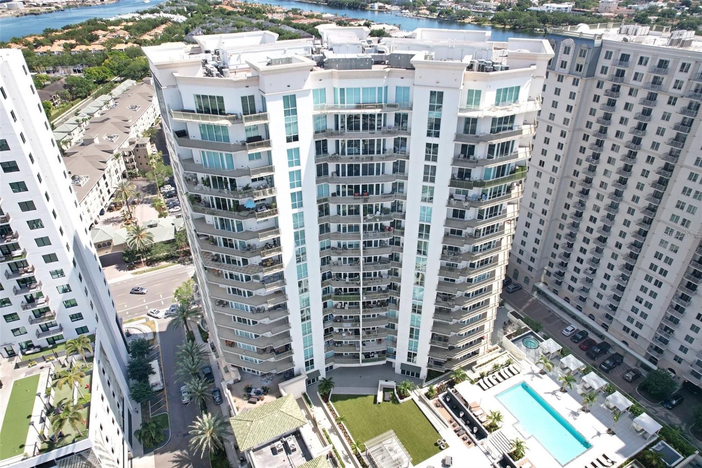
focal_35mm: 22
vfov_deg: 57.2
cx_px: 351
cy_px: 234
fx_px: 429
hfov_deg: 78.6
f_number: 2.8
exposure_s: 1/1000
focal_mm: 8.38
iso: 100
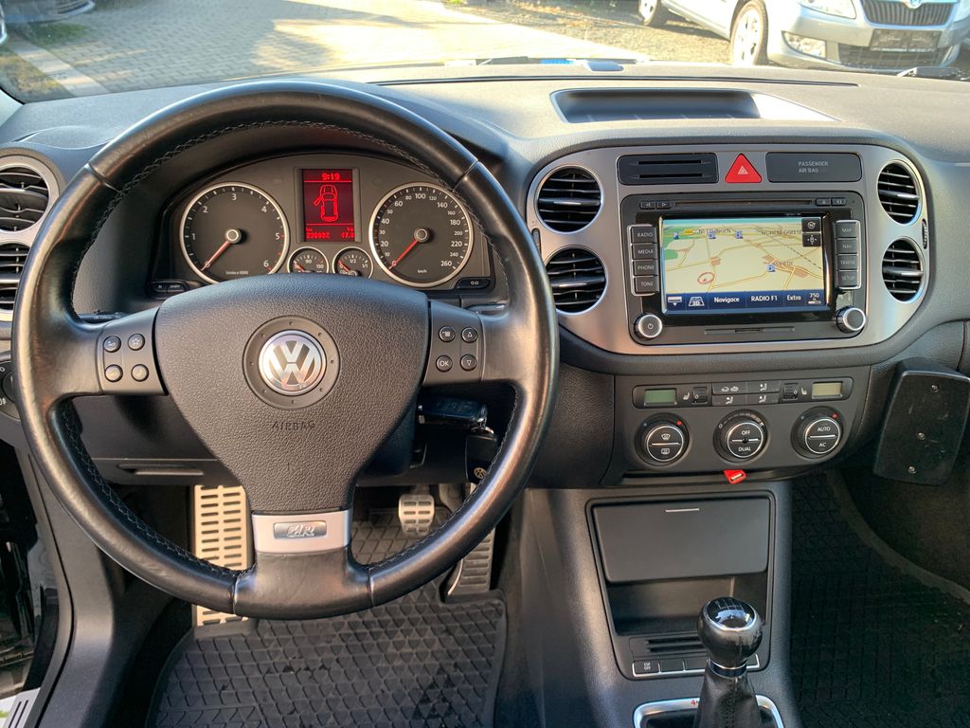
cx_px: 485
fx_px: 729
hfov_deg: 67.3
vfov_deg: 53.1
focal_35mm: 26
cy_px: 364
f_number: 1.8
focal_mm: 4.25
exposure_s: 1/121
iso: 100
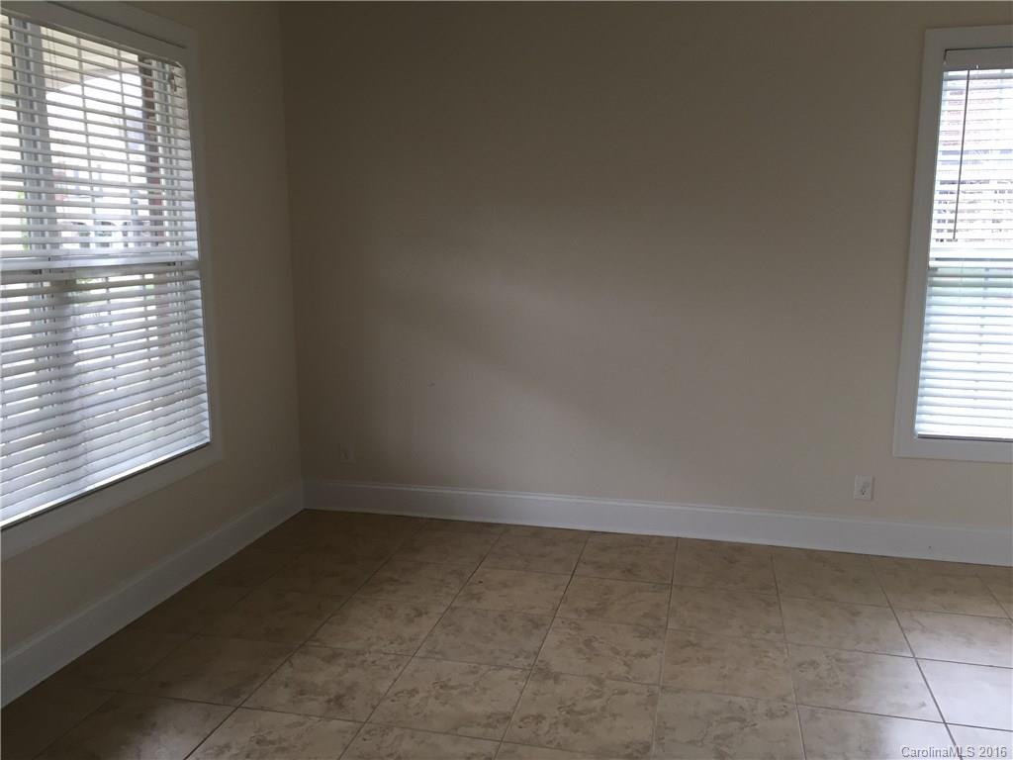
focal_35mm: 29
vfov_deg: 48.2
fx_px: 849
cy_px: 380
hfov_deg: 61.7
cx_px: 506
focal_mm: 4.15
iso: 32
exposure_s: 1/40
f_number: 2.2
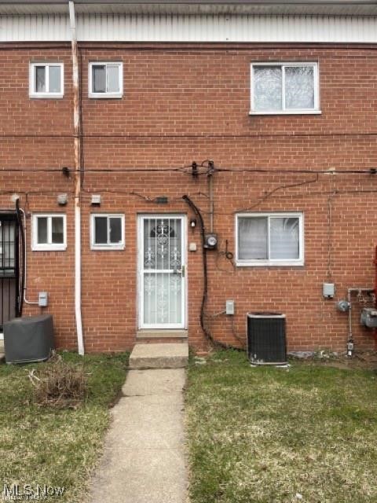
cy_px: 252
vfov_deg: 67.3
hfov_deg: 53.1
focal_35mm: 26
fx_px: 378
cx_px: 188
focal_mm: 4.2
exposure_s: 1/1742
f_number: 1.6
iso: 32
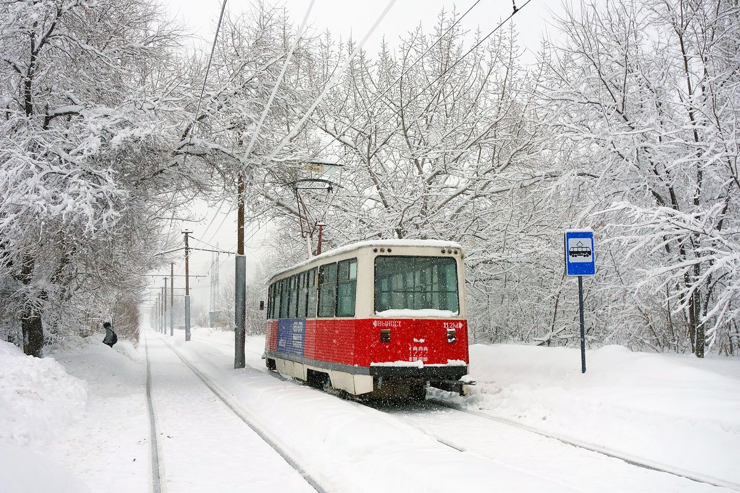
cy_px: 246
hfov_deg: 46.4
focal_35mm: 42
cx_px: 370
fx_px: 863
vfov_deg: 31.9
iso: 125
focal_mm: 15.64
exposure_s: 1/500
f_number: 4.5
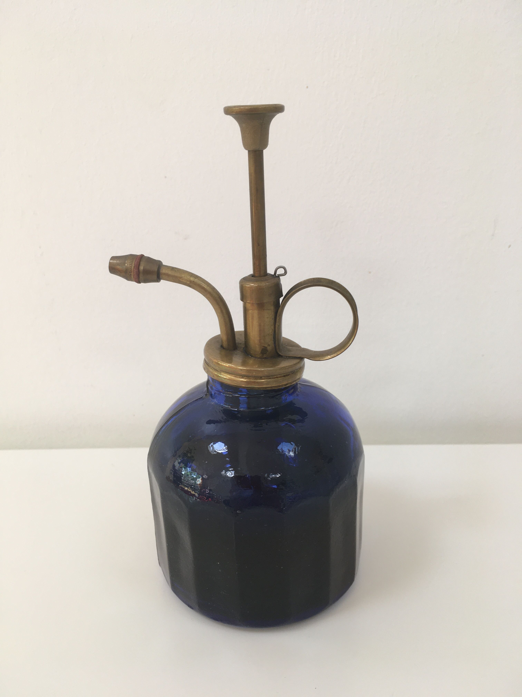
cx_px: 261
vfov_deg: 61.7
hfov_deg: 48.2
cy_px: 348
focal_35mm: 29
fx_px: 583
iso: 32
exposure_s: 1/120
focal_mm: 4.15
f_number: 2.2
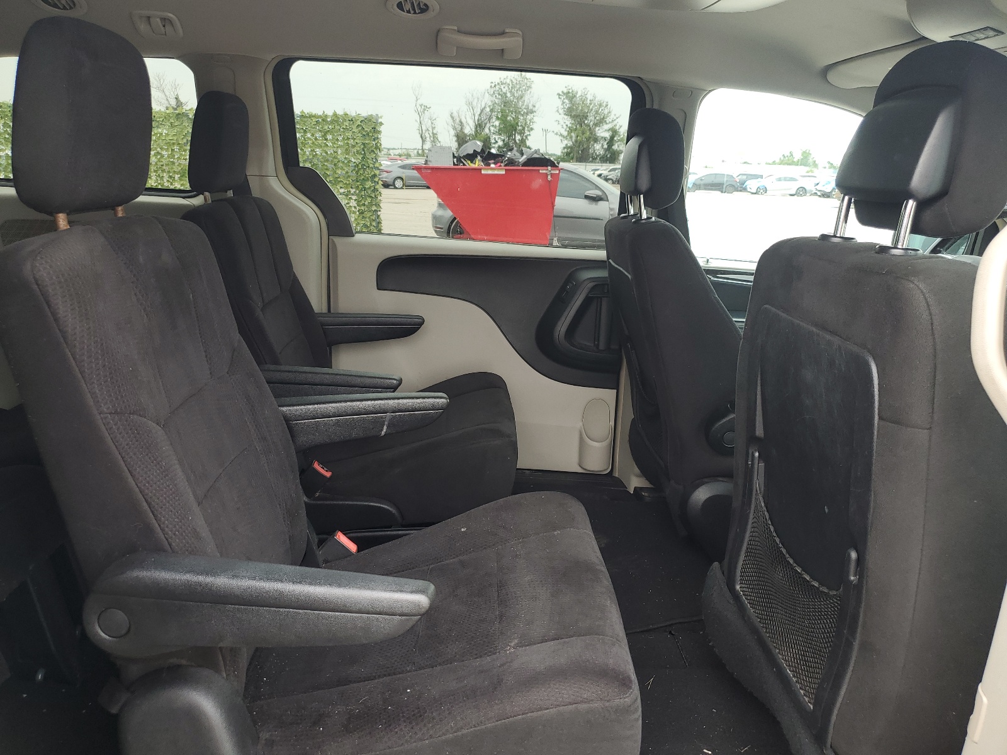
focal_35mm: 26
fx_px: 756
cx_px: 504
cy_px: 378
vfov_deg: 53.1
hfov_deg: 67.3
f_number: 1.5
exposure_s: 1/159
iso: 50
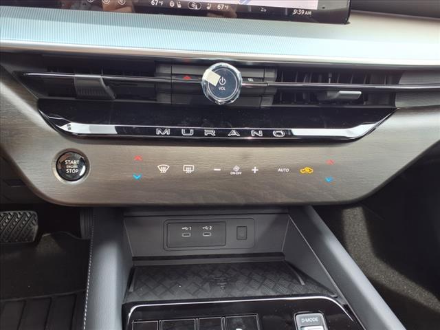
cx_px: 220
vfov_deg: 51.4
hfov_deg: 65.3
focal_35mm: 27
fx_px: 343
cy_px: 165
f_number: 1.9
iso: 40
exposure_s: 1/60.2
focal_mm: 3.58
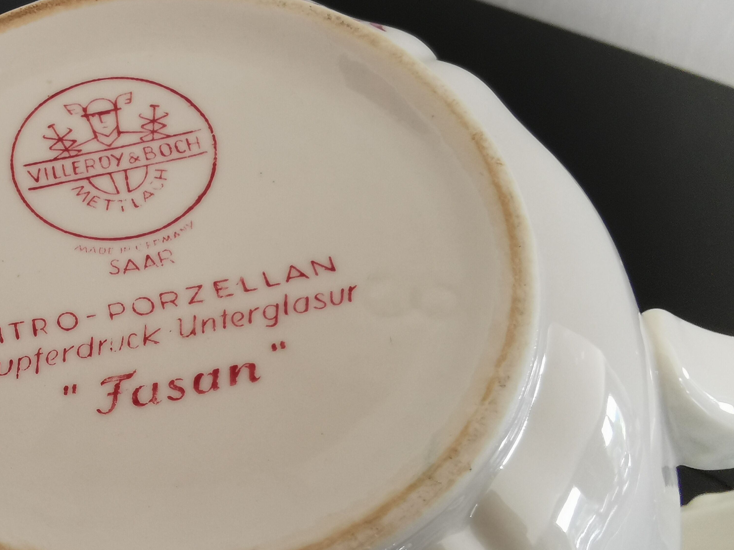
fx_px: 848
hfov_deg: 45.5
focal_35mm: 40
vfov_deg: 35.9
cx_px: 202
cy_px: 324
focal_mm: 2.26
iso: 125
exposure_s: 1/50
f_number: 2.2
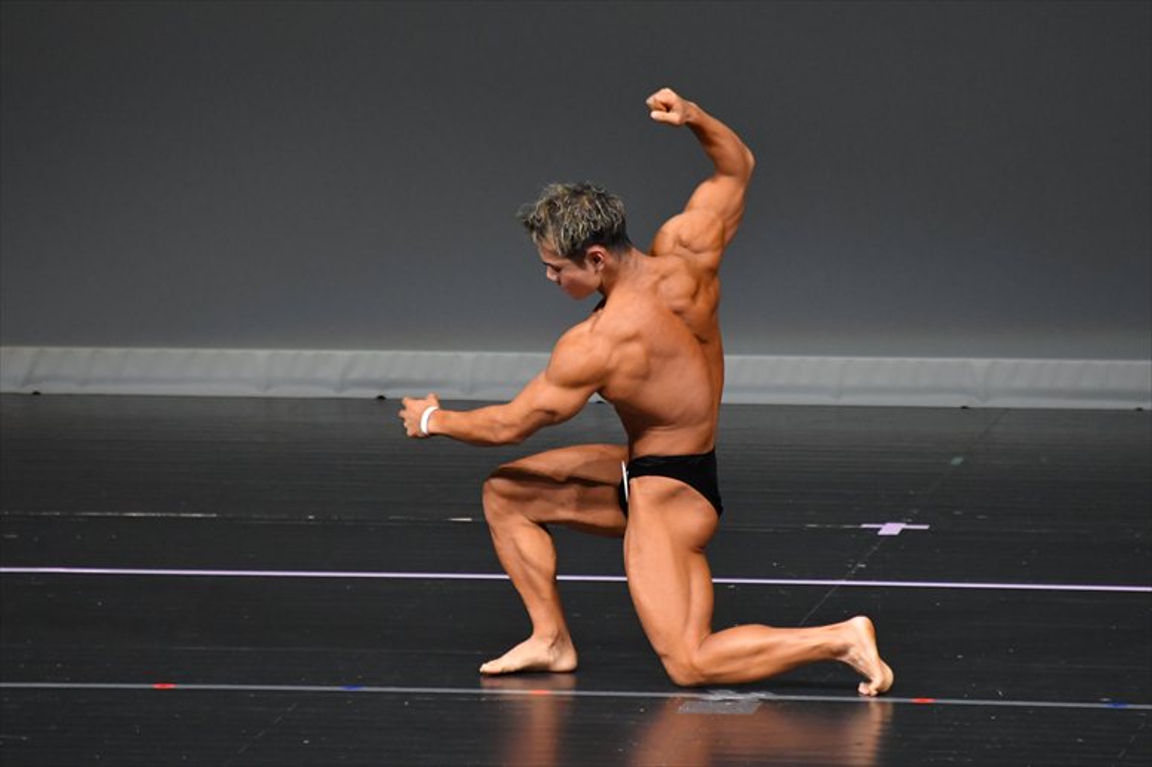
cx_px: 576
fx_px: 14393
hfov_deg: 4.6
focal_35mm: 450
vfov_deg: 3.1
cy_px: 384
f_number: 5.6
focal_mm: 300
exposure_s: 1/400
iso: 4000
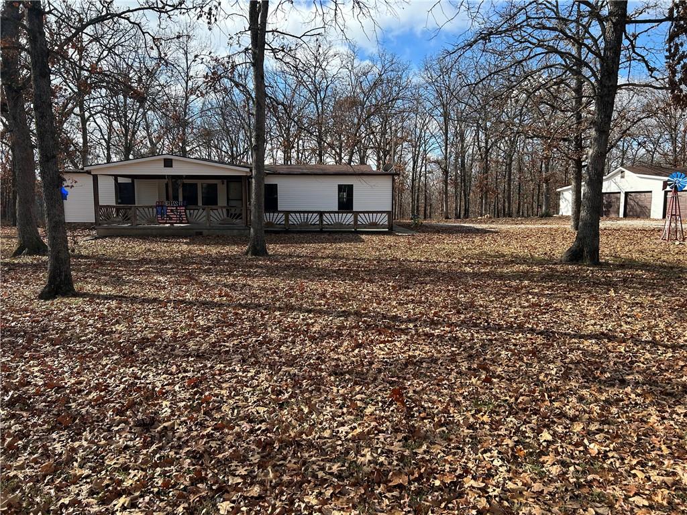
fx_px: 516
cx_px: 344
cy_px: 258
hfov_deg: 67.3
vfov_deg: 53.1
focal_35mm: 26
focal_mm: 5.7
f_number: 1.5
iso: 50
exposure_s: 1/1621
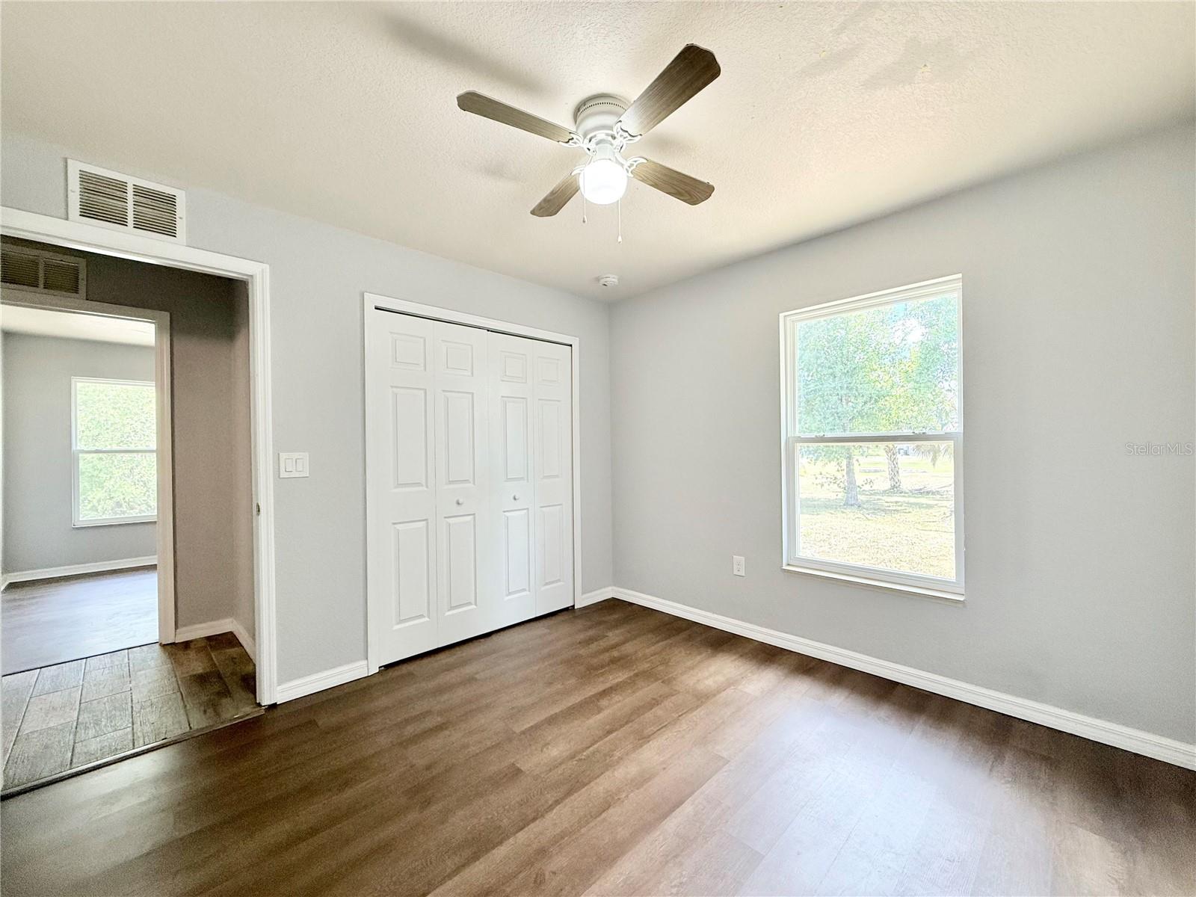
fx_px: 484
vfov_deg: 85.7
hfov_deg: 102.1
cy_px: 448
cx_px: 598
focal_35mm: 14
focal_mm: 2.22
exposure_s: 1/120
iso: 160
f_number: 2.2
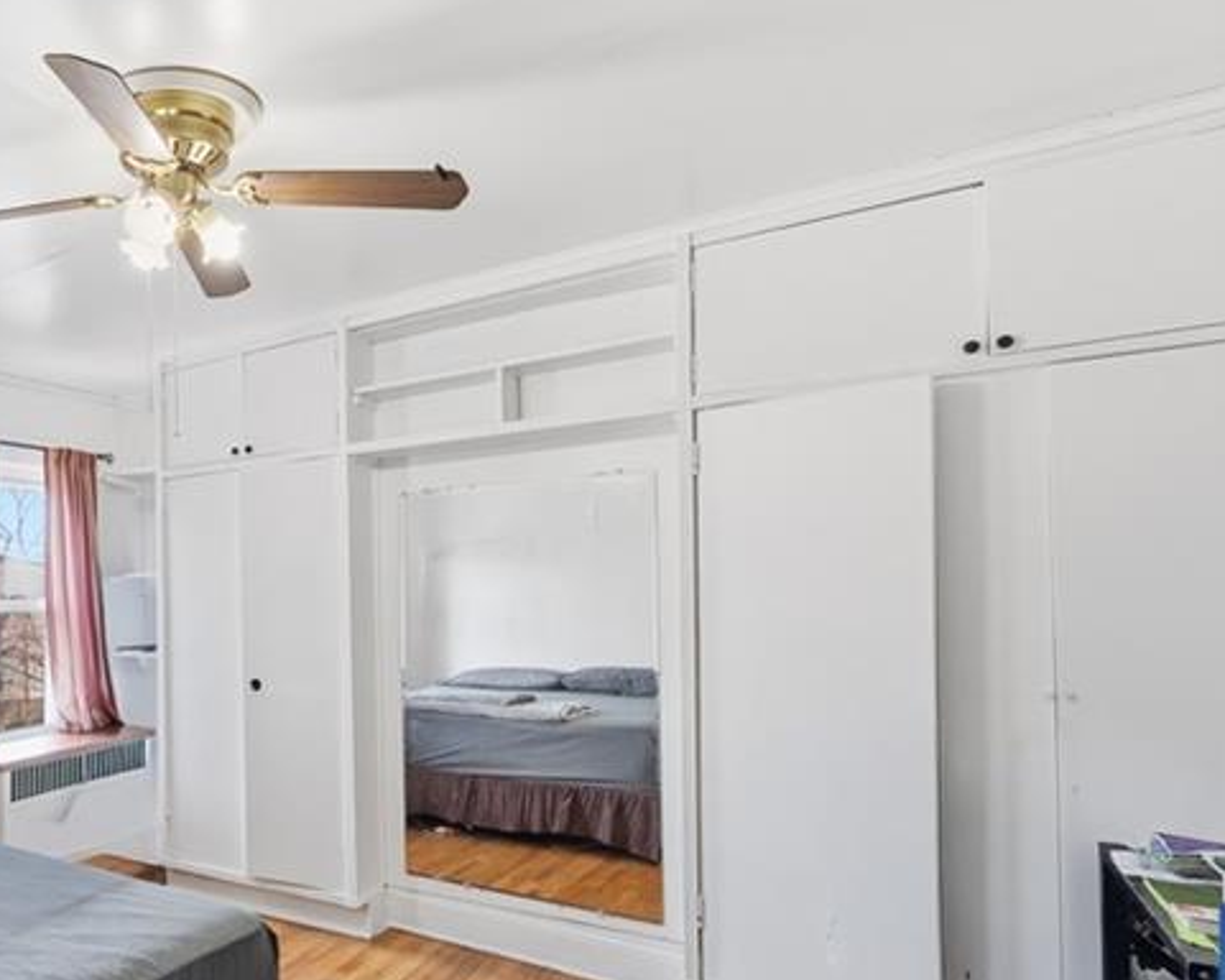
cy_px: 590
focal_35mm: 24
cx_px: 174
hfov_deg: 61.7
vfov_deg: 58.3
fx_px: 870
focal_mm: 8
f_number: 8
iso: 320
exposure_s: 1/40
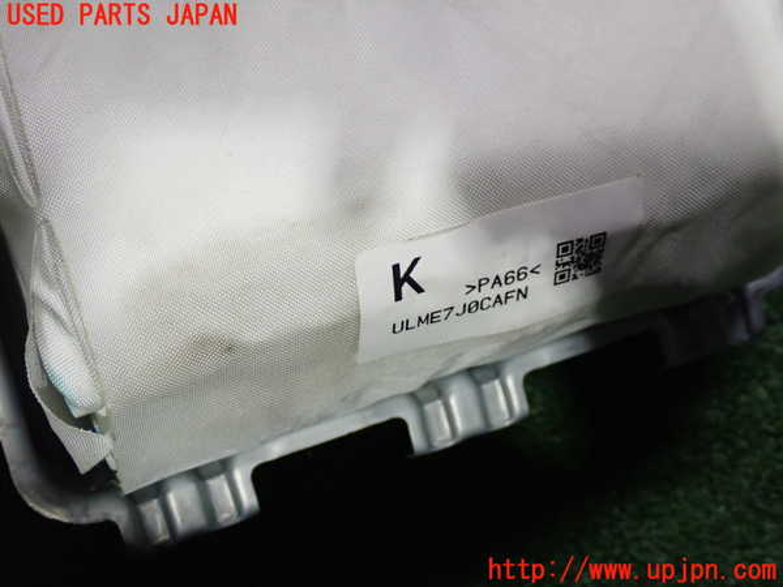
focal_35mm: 54
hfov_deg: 35.5
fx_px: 1221
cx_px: 392
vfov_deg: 27.0
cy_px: 294
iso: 640
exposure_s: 1/50
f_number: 3.3
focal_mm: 9.65
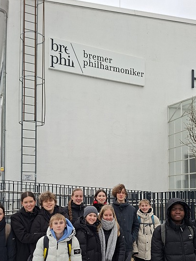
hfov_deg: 41.8
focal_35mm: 34
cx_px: 89
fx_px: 257
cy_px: 183
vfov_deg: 52.4
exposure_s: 1/183
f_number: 1.8
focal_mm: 5.54
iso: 50
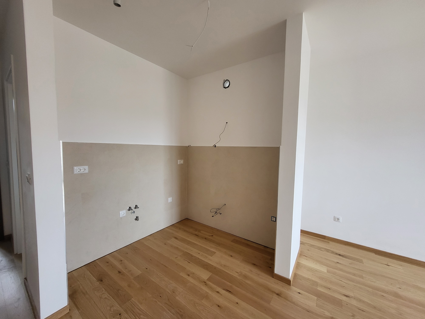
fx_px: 160
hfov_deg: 106.2
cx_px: 212
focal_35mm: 13
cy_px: 160
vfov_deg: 89.9
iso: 160
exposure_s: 1/50
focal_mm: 1.74
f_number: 2.2
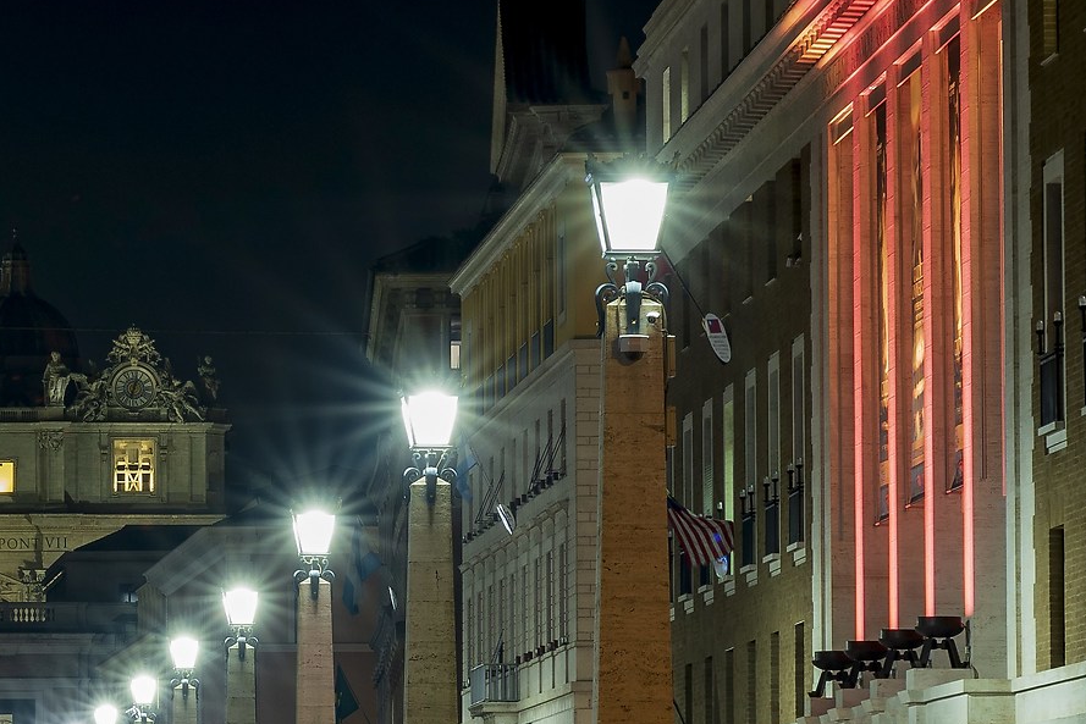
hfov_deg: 7.6
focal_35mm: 270
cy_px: 535
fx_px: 8146
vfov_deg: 5.1
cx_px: -283
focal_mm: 100
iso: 100
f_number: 16
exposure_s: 15
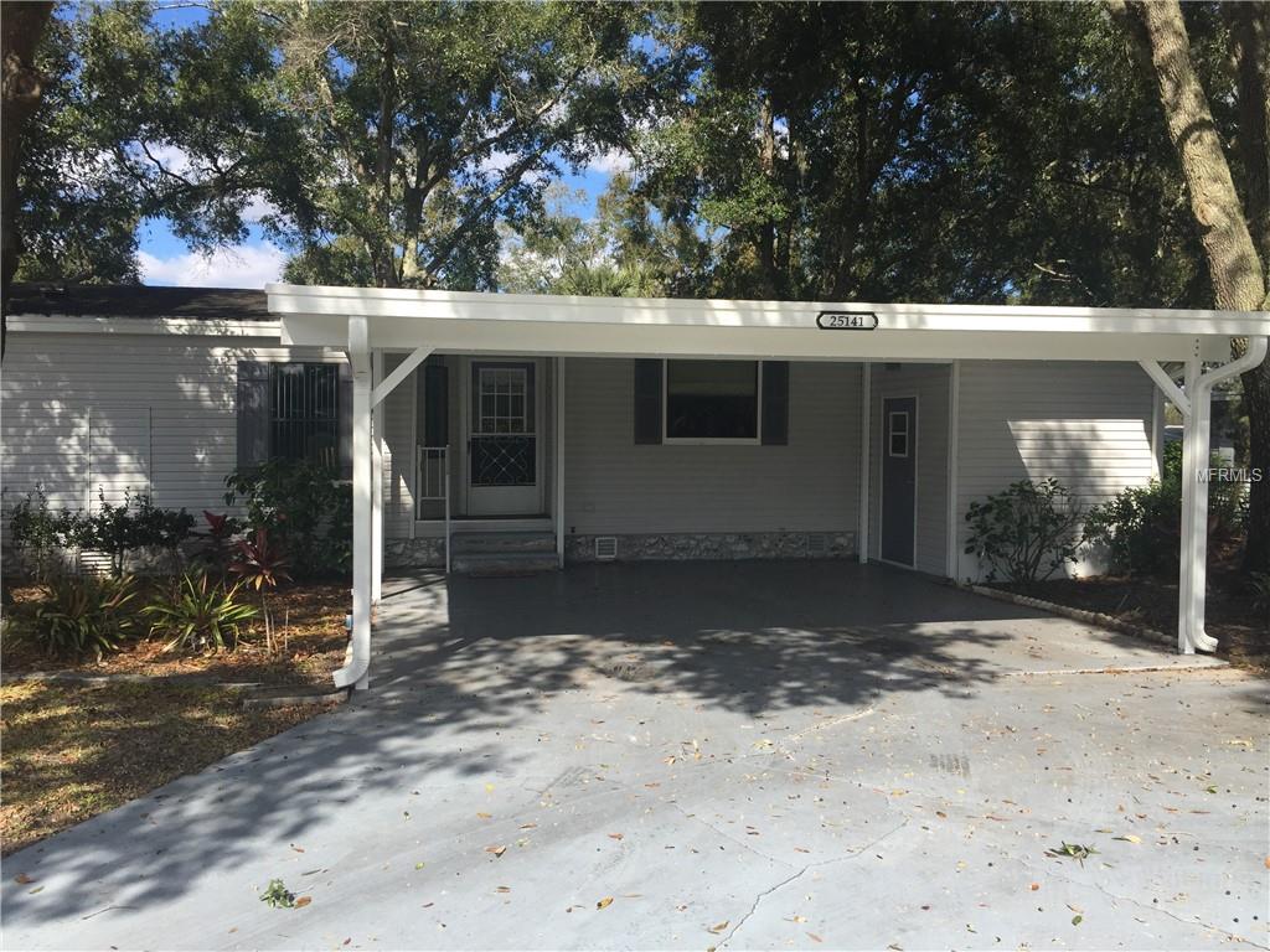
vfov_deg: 48.2
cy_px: 476
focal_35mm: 29
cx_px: 635
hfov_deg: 61.7
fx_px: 1064
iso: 32
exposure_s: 1/1364
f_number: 2.2
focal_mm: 4.15
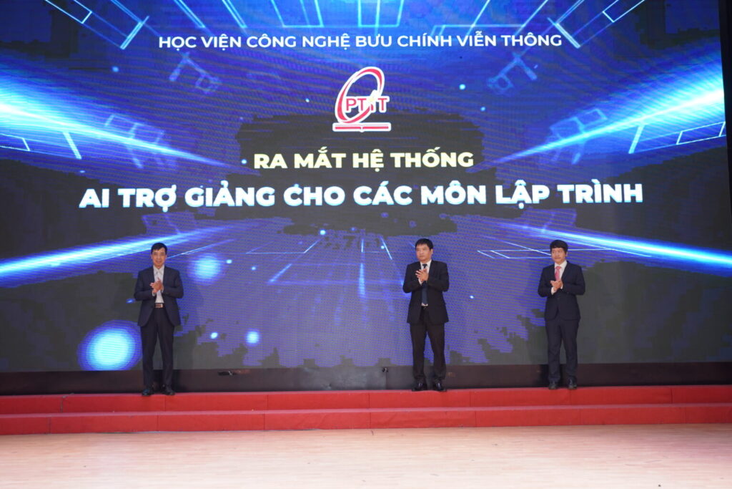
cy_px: 244
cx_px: 366
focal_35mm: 40
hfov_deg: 48.5
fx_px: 813
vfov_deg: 33.4
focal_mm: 40
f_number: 2.8
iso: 1000
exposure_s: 1/125
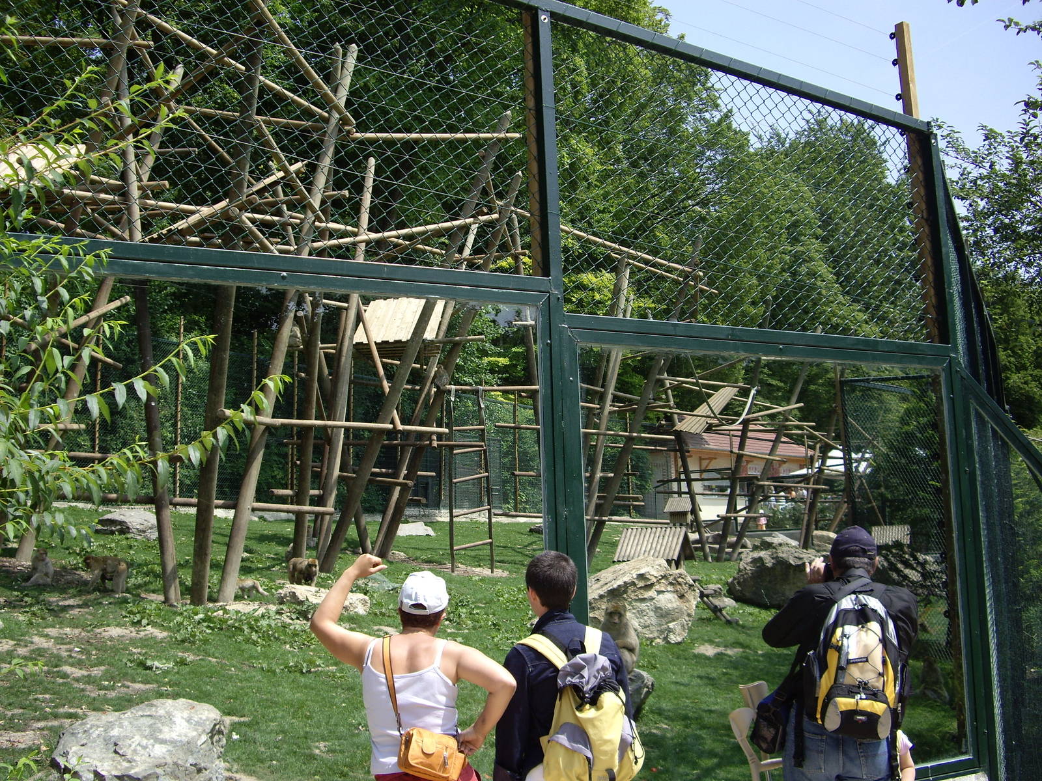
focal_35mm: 38
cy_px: 390
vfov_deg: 37.7
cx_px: 521
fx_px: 1144
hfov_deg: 49.0
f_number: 2.8
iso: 50
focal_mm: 7.9
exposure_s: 1/500
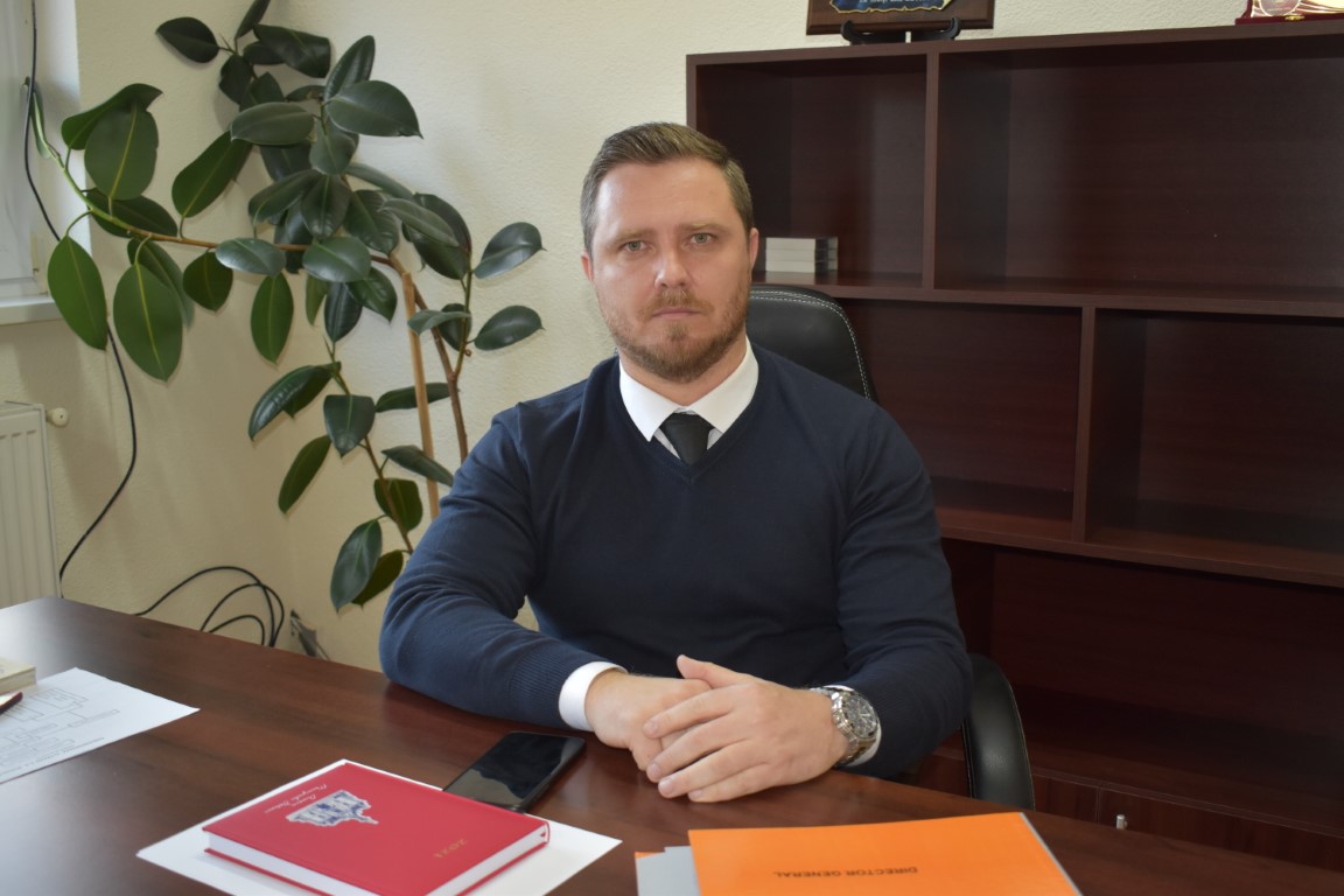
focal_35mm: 36
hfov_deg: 53.1
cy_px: 448
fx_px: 1344
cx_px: 672
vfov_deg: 36.9
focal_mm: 24
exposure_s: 1/125
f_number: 4
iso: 800
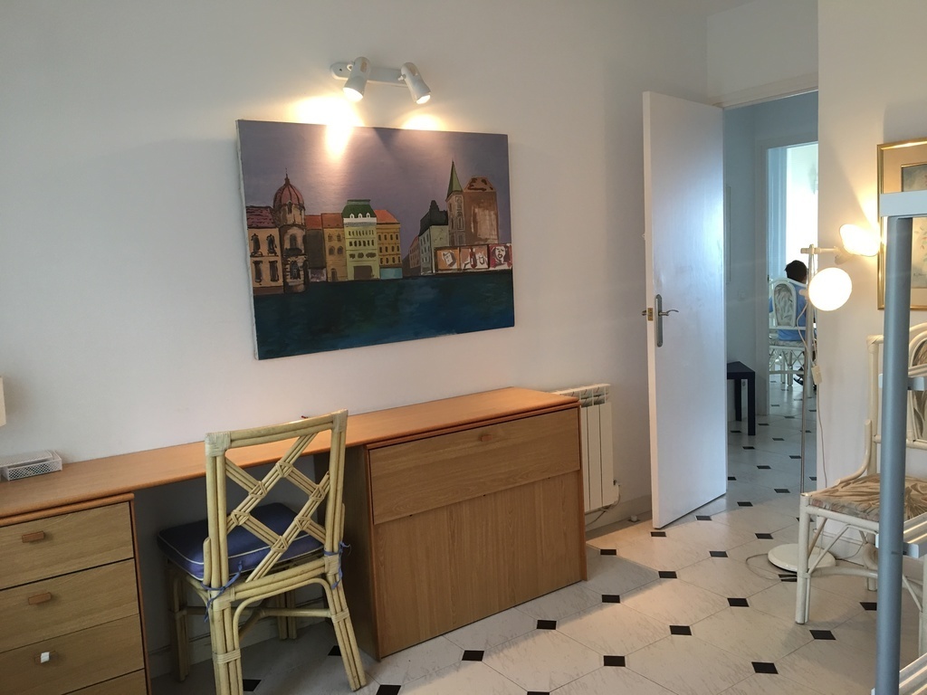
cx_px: 464
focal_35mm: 29
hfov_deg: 61.7
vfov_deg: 48.2
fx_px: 777
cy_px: 348
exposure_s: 1/33
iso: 64
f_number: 2.2
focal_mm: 4.15
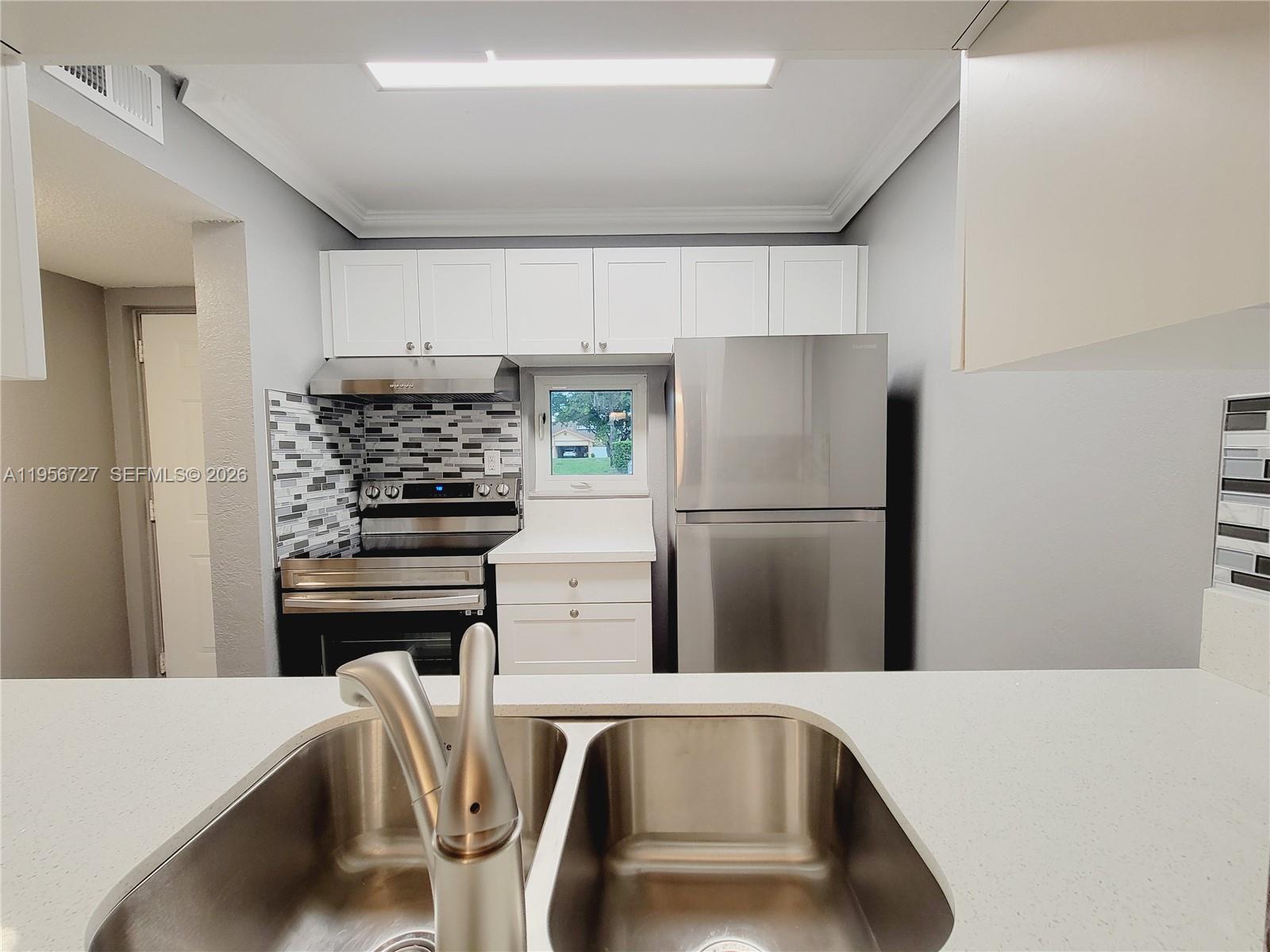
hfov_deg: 106.2
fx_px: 477
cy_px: 476
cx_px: 635
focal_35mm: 13
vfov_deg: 89.9
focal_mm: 2.2
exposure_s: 1/60
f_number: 2.2
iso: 125
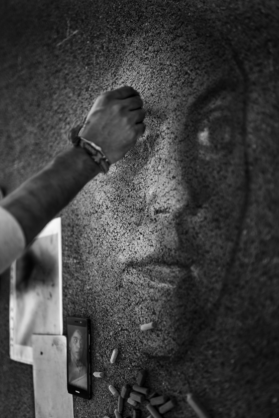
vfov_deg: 54.4
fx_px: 406
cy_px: 209
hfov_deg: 37.9
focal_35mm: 35
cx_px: 140
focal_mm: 35
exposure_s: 1/60
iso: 100
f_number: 1.6
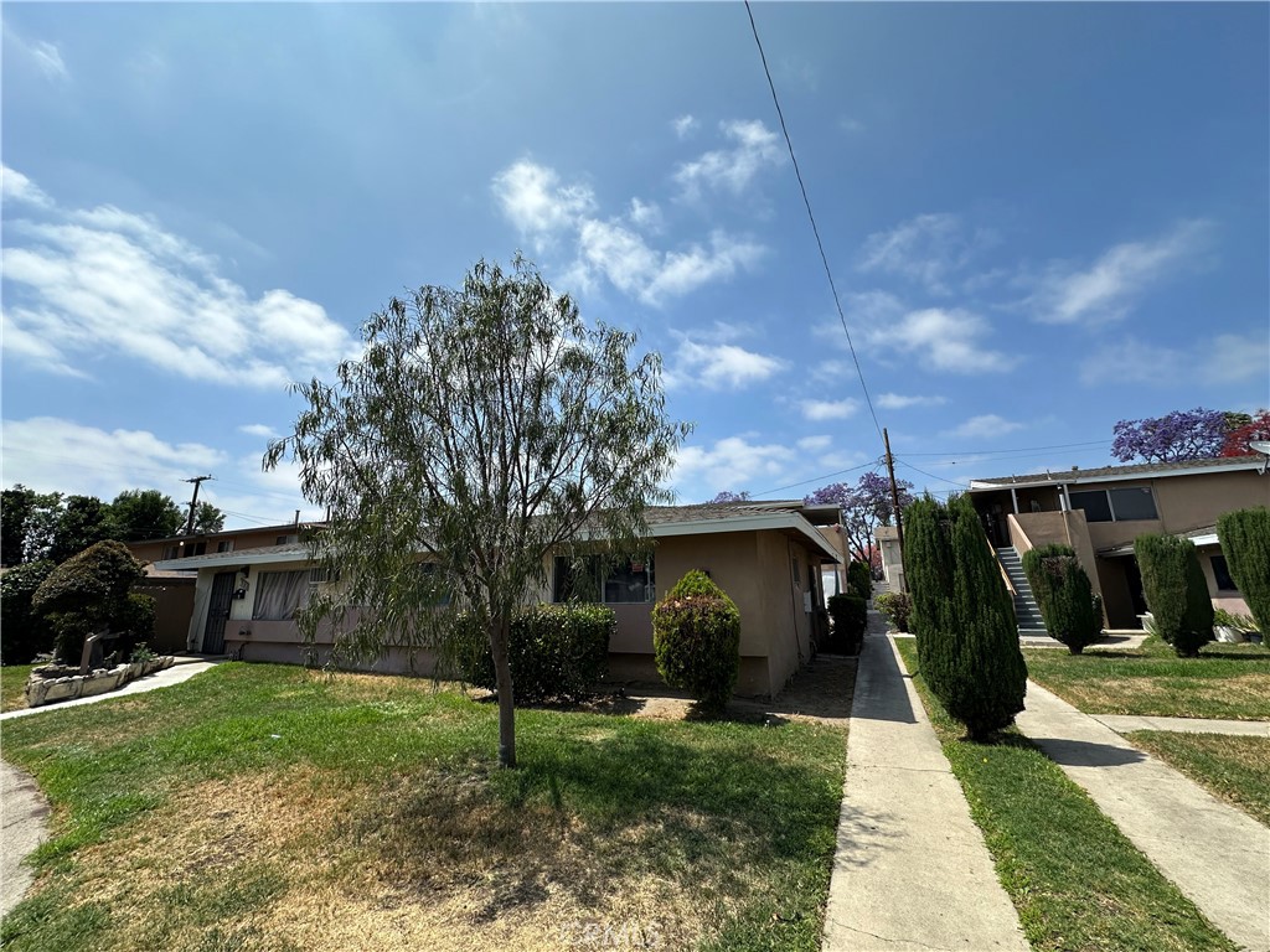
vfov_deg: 85.7
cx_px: 635
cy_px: 476
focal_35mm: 14
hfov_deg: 102.1
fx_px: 514
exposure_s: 1/2506
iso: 50
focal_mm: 2.22
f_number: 2.2
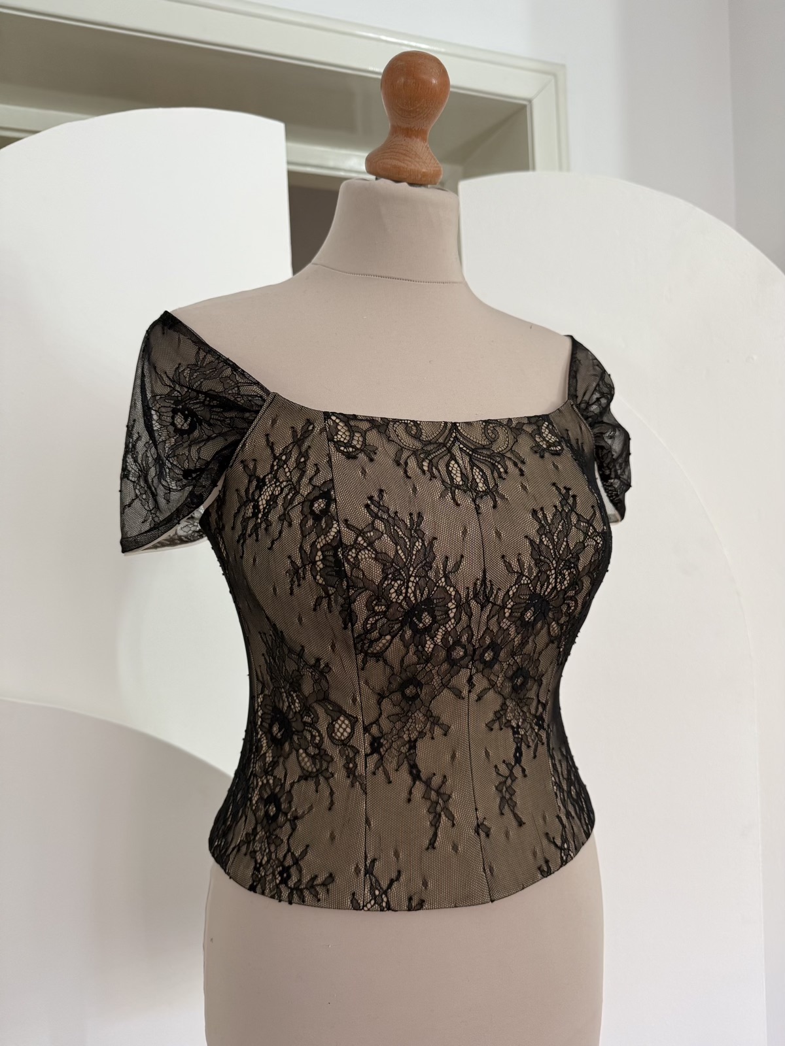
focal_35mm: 24
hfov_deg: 56.8
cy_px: 523
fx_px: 726
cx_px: 392
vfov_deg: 71.6
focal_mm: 6.76
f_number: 1.78
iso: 160
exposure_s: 1/50
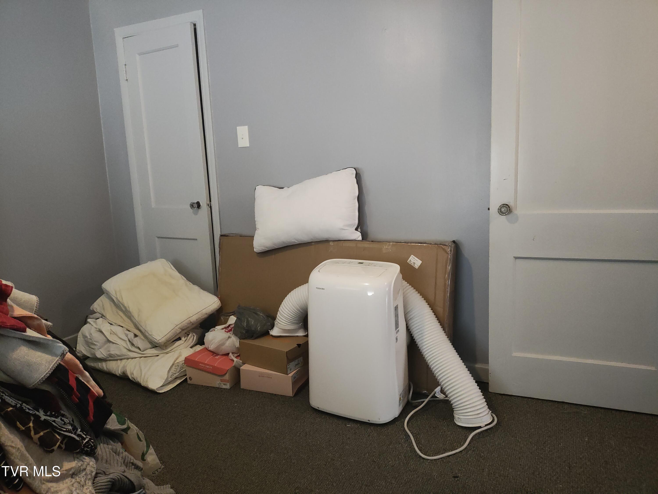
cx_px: 329
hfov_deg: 69.4
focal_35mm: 25
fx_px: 475
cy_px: 247
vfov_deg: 54.9
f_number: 1.7
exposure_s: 1/30
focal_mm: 4.71
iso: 1488
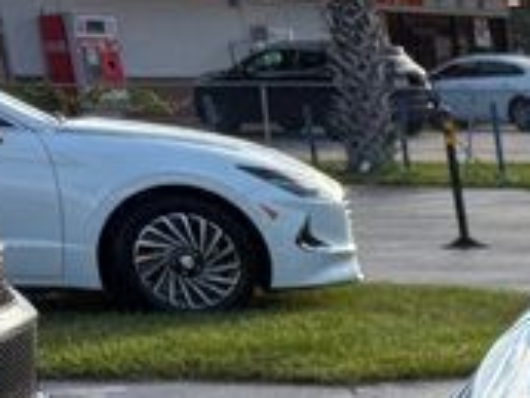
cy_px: 904
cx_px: 1531
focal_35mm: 143
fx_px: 2189
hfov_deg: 10.4
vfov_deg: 9.4
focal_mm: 6.76
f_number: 1.78
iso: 80
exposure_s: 1/2169
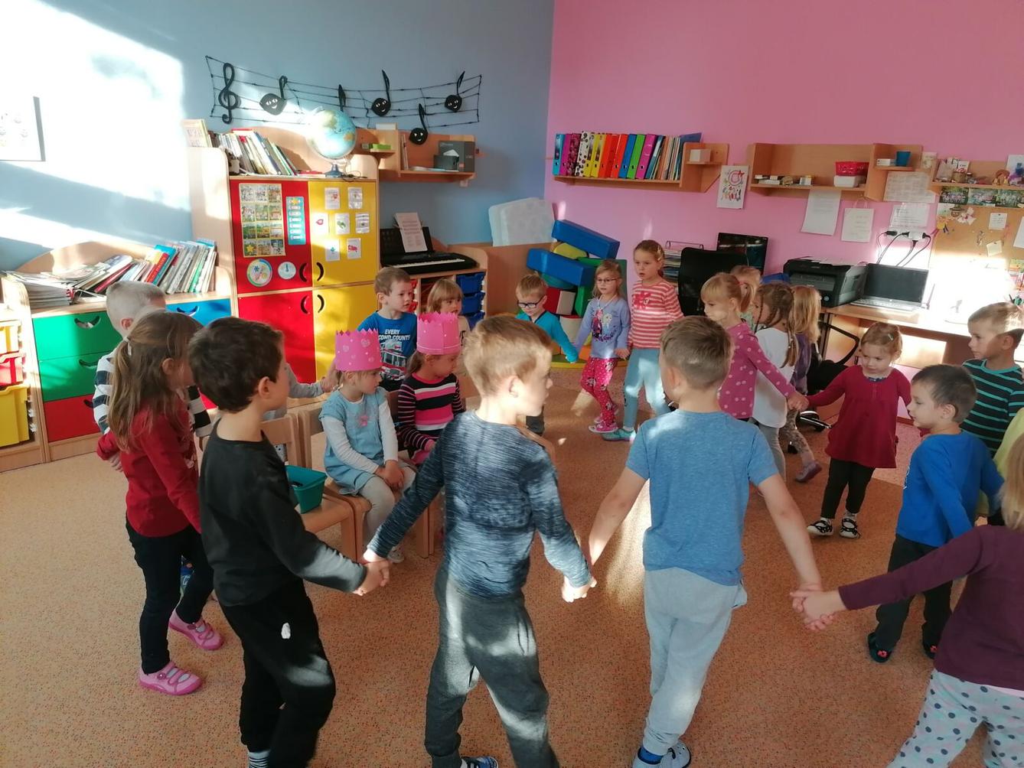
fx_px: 799
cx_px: 512
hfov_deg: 65.3
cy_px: 384
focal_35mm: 27
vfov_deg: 51.4
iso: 125
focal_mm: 4.75
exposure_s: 1/100
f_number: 1.8
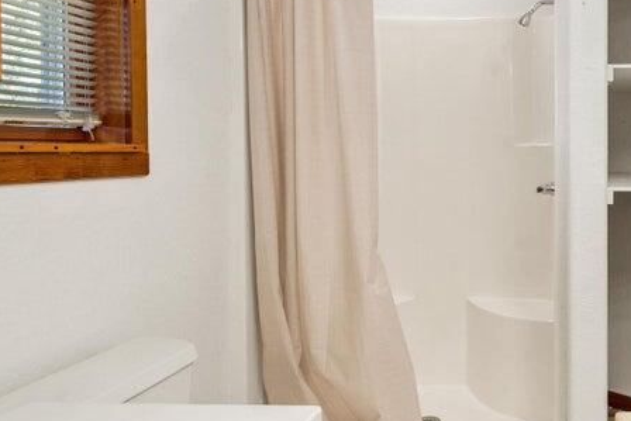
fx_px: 526
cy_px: 249
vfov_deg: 43.5
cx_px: 537
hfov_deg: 55.7
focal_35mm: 30
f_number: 10
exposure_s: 1/1.67
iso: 100
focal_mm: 14
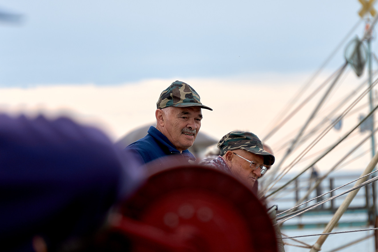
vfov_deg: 3.1
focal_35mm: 442
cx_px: 190
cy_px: 106
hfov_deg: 4.7
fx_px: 4638
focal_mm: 210
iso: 100
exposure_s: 1/250
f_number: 6.3
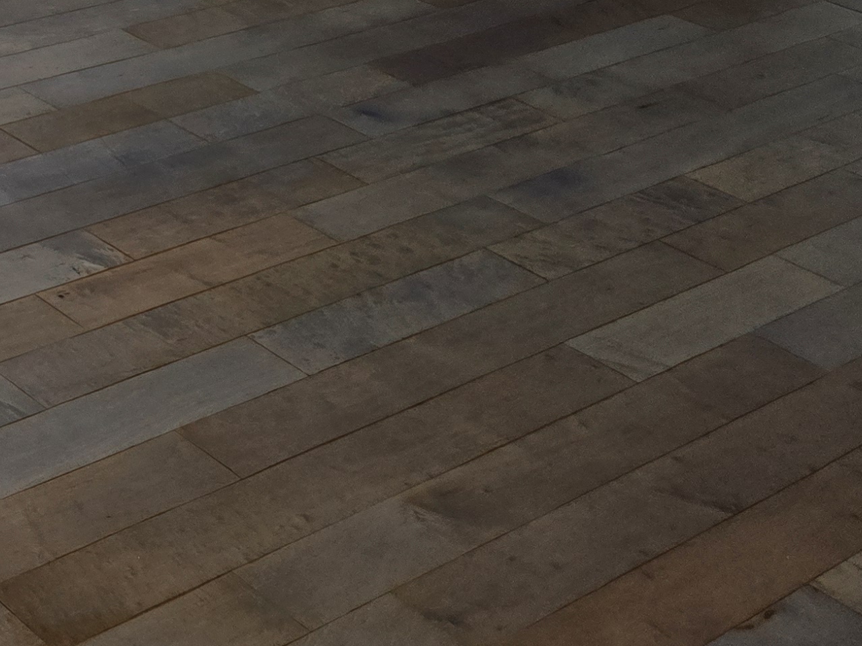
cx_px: -302
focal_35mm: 72
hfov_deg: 23.4
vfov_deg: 19.9
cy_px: 32
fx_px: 1793
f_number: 1.8
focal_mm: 5.4
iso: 80
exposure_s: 1/180
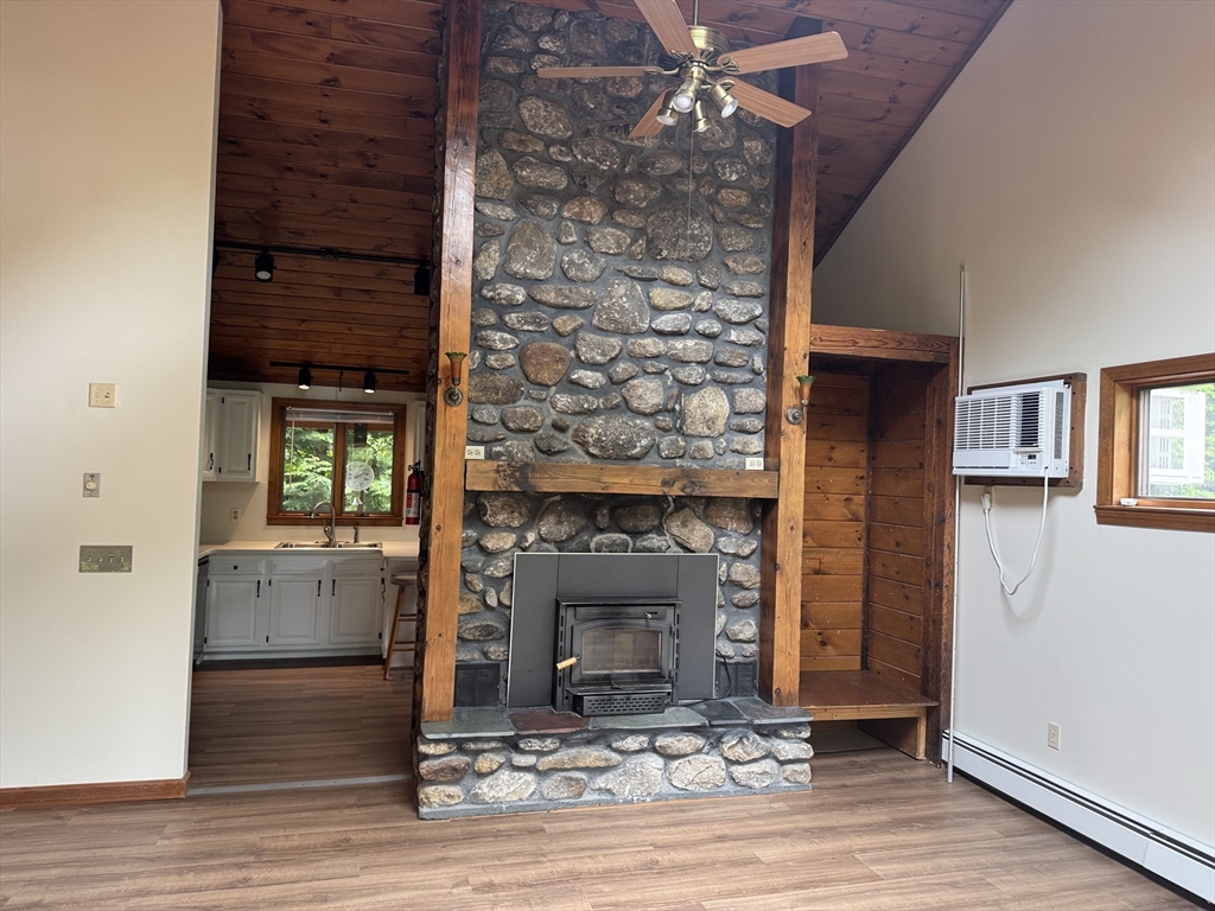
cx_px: 608
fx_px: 842
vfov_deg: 56.8
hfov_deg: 71.6
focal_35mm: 24
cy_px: 456
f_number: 1.78
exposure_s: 1/60
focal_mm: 6.76
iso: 125
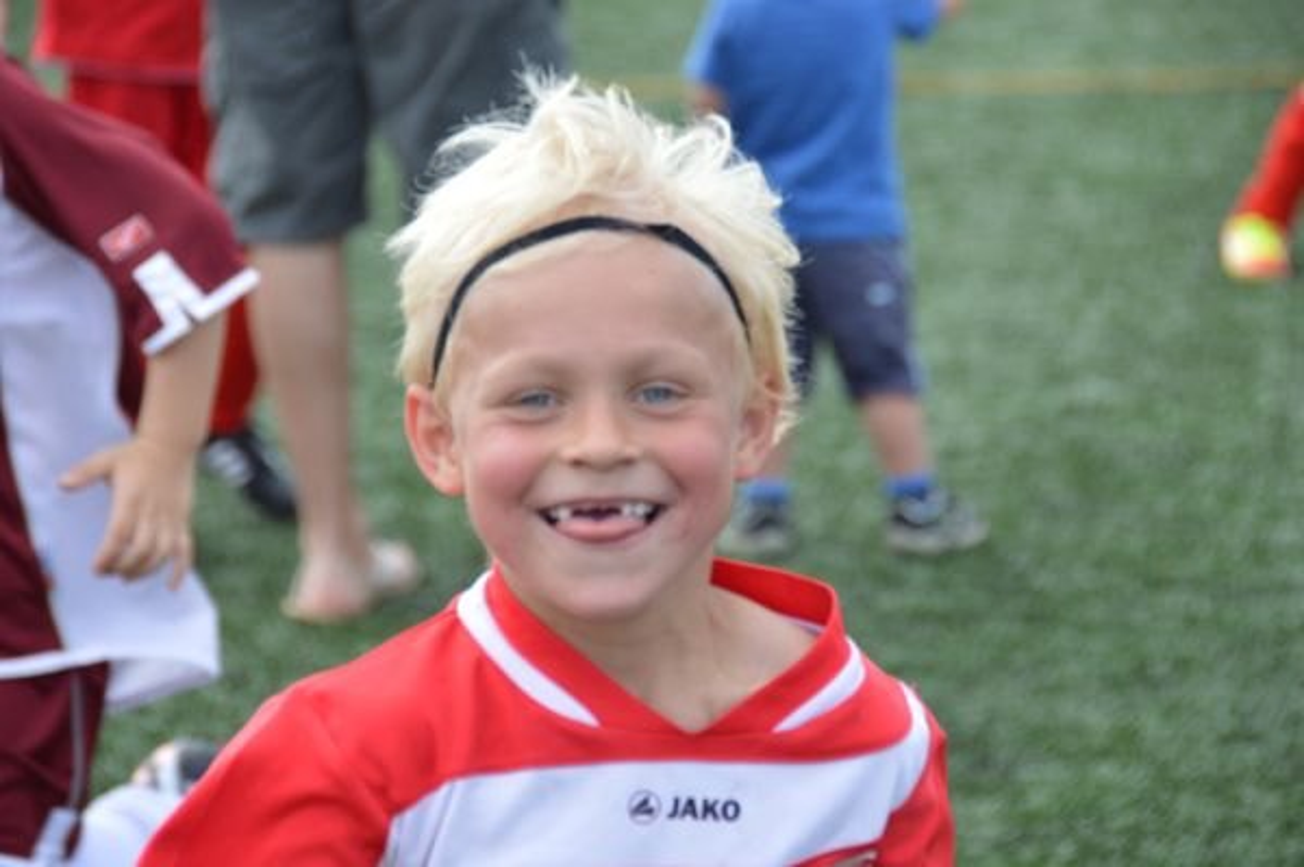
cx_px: 652
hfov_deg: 10.6
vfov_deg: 7.0
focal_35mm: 195
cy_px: 434
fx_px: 7057
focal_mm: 130
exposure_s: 1/500
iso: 400
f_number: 5.6
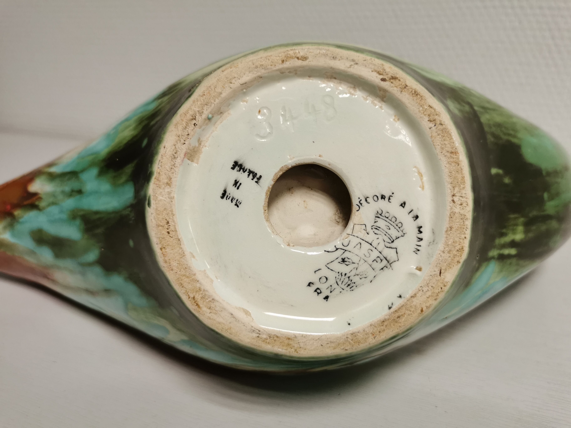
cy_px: 214
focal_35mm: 27
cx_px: 286
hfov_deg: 65.3
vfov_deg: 51.4
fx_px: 445
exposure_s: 1/100
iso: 200
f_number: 1.8
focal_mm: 5.58
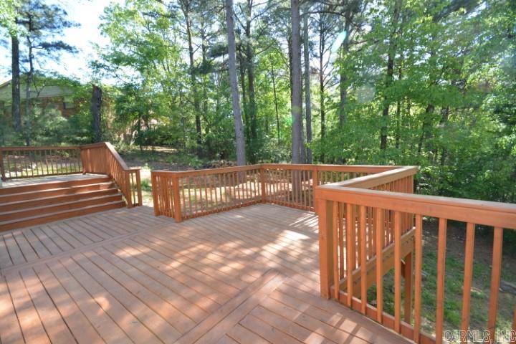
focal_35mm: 15
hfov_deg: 100.4
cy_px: 172
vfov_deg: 77.3
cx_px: 258
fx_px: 215
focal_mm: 10
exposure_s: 1/15
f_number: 8
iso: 100
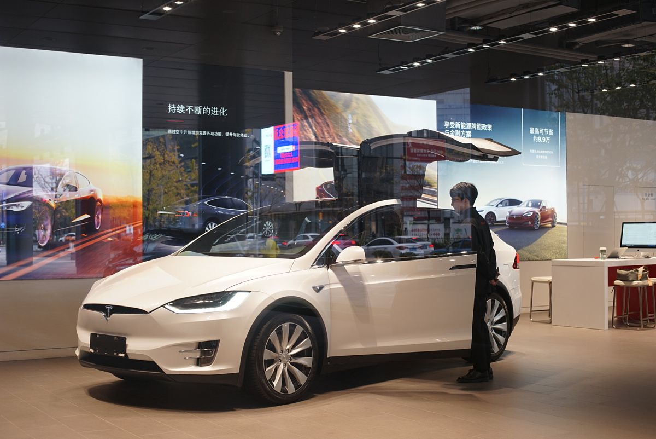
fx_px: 912
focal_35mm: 50
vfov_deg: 27.0
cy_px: 220
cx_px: 328
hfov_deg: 39.6
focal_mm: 50
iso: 400
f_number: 4.5
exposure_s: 1/60
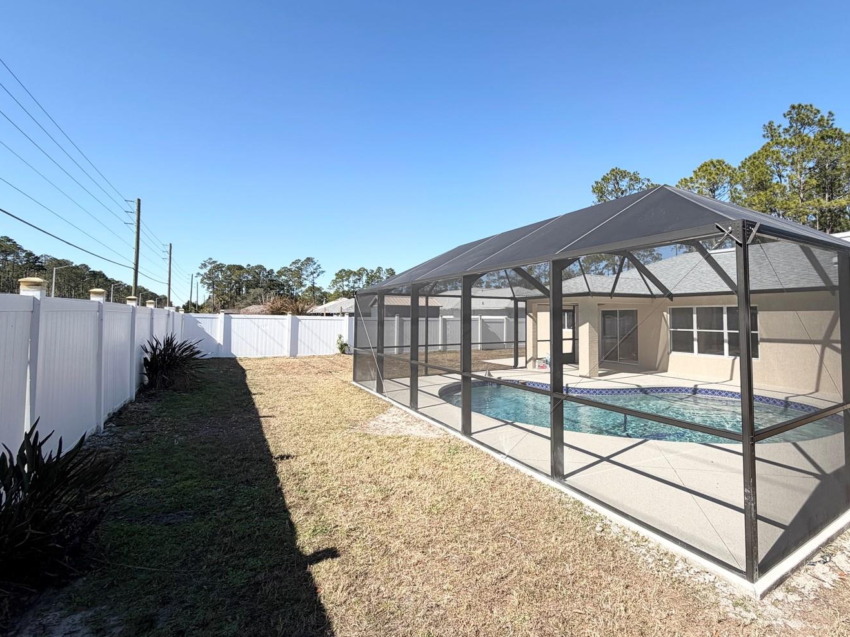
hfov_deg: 90.2
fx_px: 417
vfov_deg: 74.6
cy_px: 293
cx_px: 499
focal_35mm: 17
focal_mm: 2.22
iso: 25
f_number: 2.2
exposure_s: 1/770
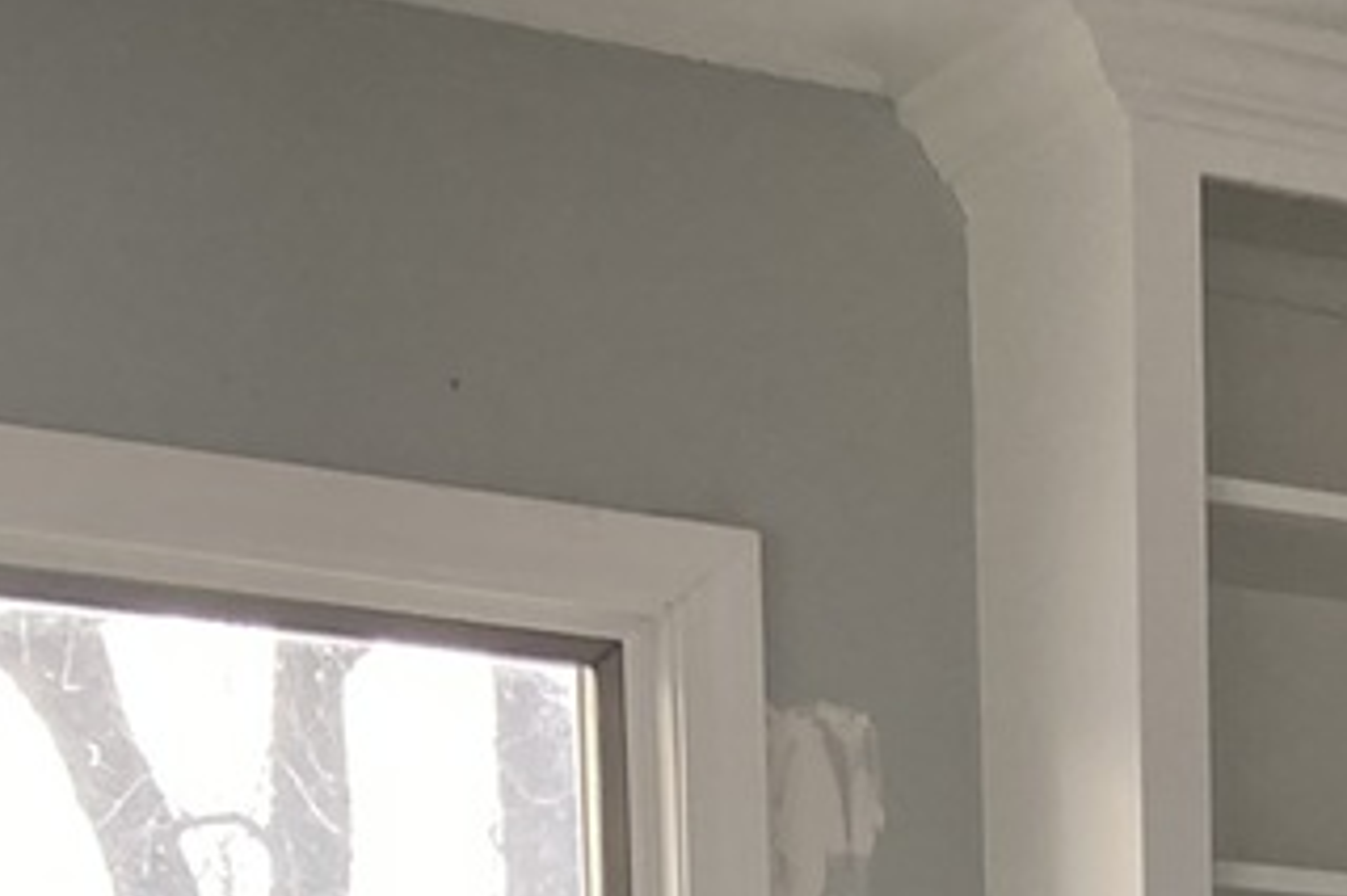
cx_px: 2930
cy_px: 1960
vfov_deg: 9.6
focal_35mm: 131
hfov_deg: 13.0
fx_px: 4899
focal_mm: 3.99
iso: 100
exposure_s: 1/60
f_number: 1.8
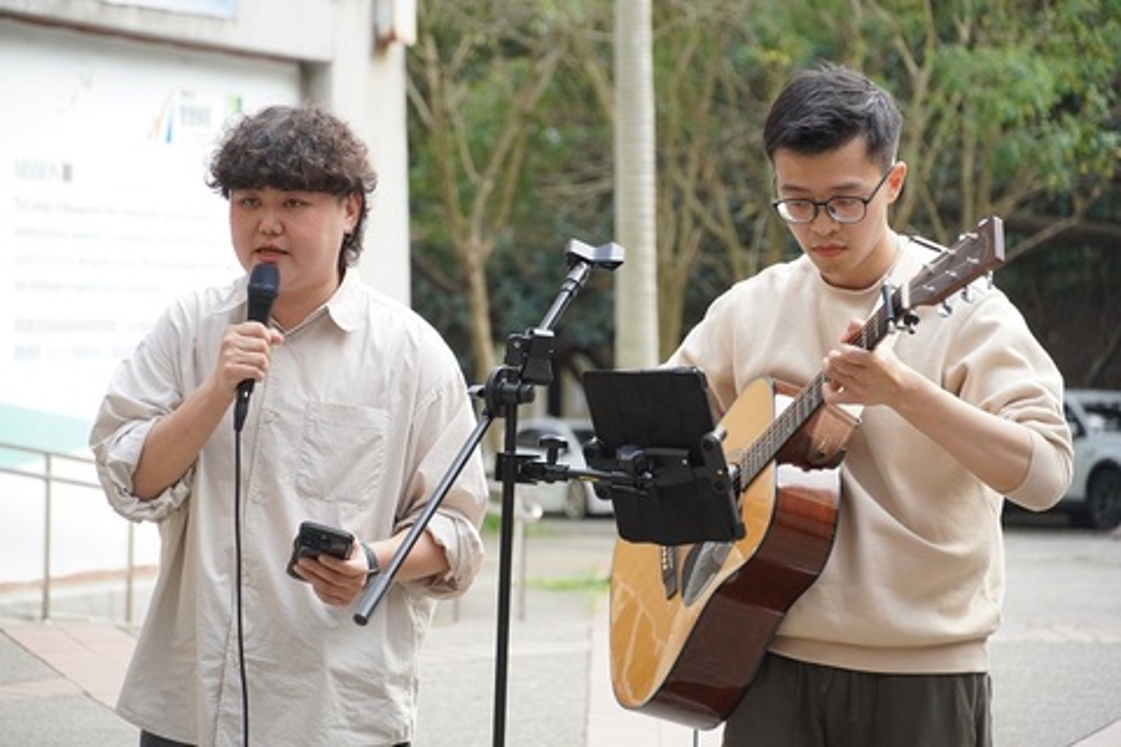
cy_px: 374
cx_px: 560
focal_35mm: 164
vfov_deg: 8.4
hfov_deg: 12.6
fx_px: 5091
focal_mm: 109
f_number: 5.6
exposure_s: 1/200
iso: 500
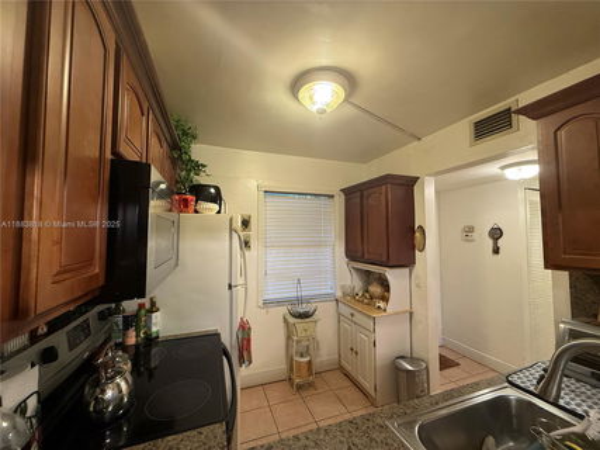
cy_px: 225
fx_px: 243
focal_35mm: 14
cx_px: 300
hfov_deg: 102.1
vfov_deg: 85.6
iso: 250
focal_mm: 2.22
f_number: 2.2
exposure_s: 1/60
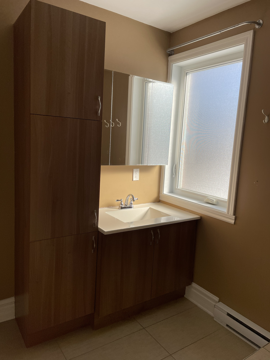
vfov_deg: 67.3
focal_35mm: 26
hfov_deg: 53.1
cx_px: 135
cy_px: 180
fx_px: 270
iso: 32
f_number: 1.6
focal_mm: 4.2
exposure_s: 1/868
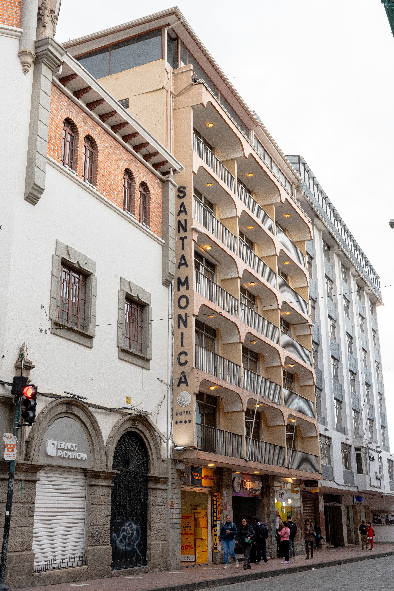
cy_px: 296
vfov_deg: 47.0
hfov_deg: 32.3
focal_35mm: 41
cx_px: 197
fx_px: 679
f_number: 11
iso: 800
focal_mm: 41.4
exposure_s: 1/20
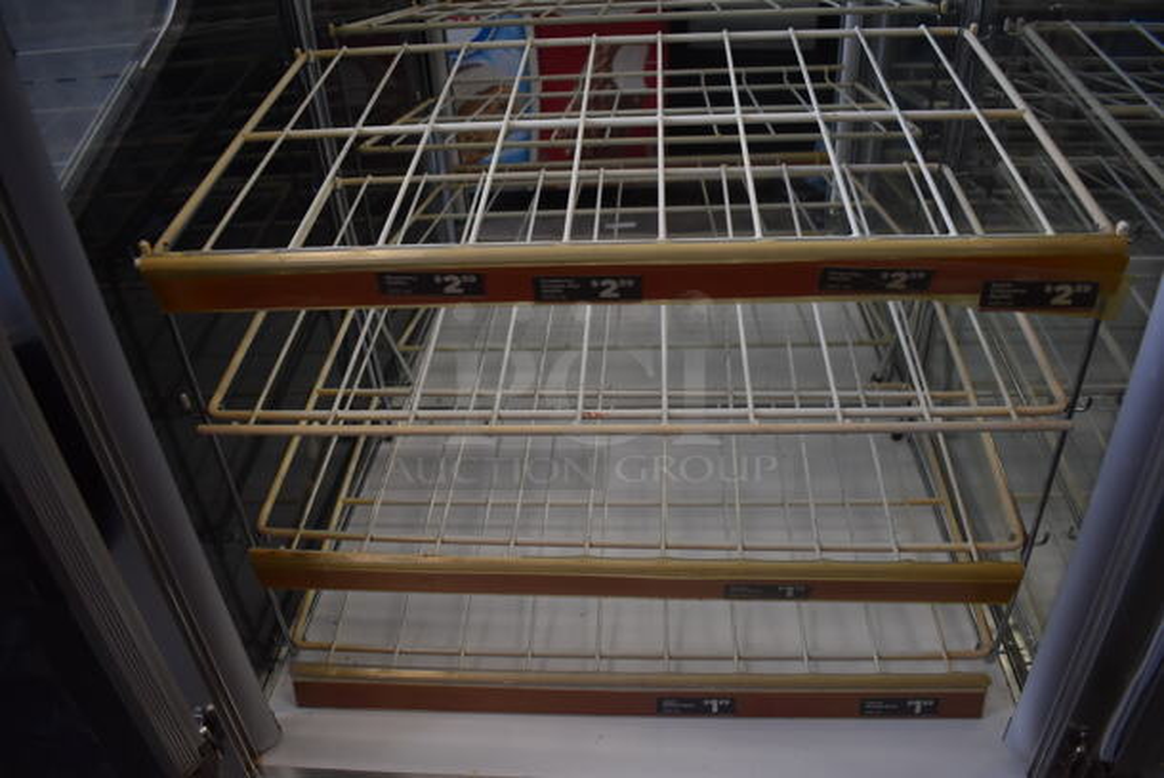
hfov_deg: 67.3
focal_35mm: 27
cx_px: 582
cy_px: 389
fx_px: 874
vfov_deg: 48.0
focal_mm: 18
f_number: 3.5
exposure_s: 1/200
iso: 800
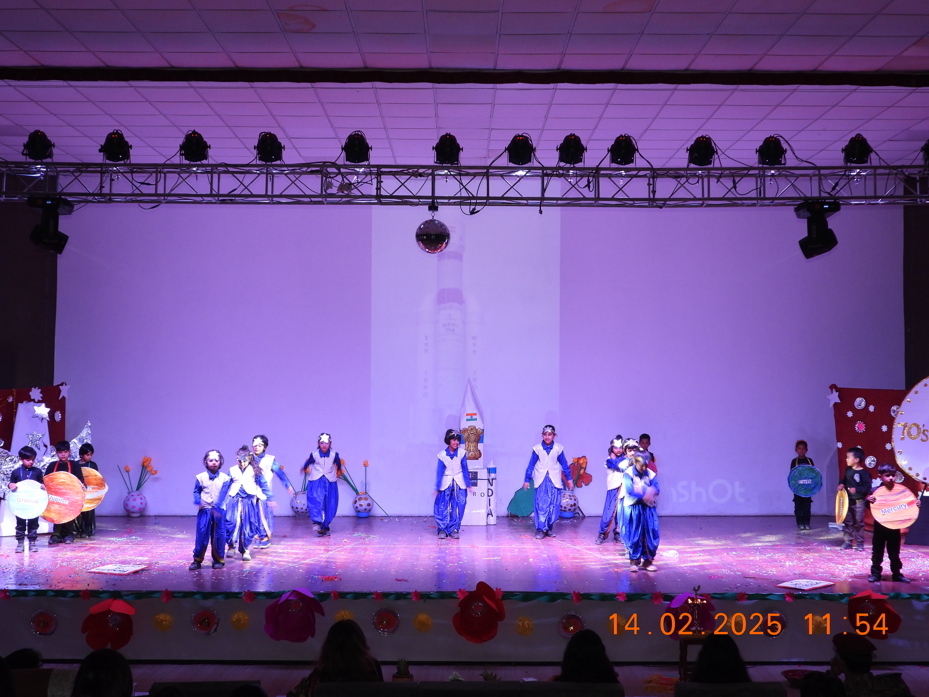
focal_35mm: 44
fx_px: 1181
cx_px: 464
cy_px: 348
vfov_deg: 32.9
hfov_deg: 42.9
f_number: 3.2
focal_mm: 7.9
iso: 200
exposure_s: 1/30
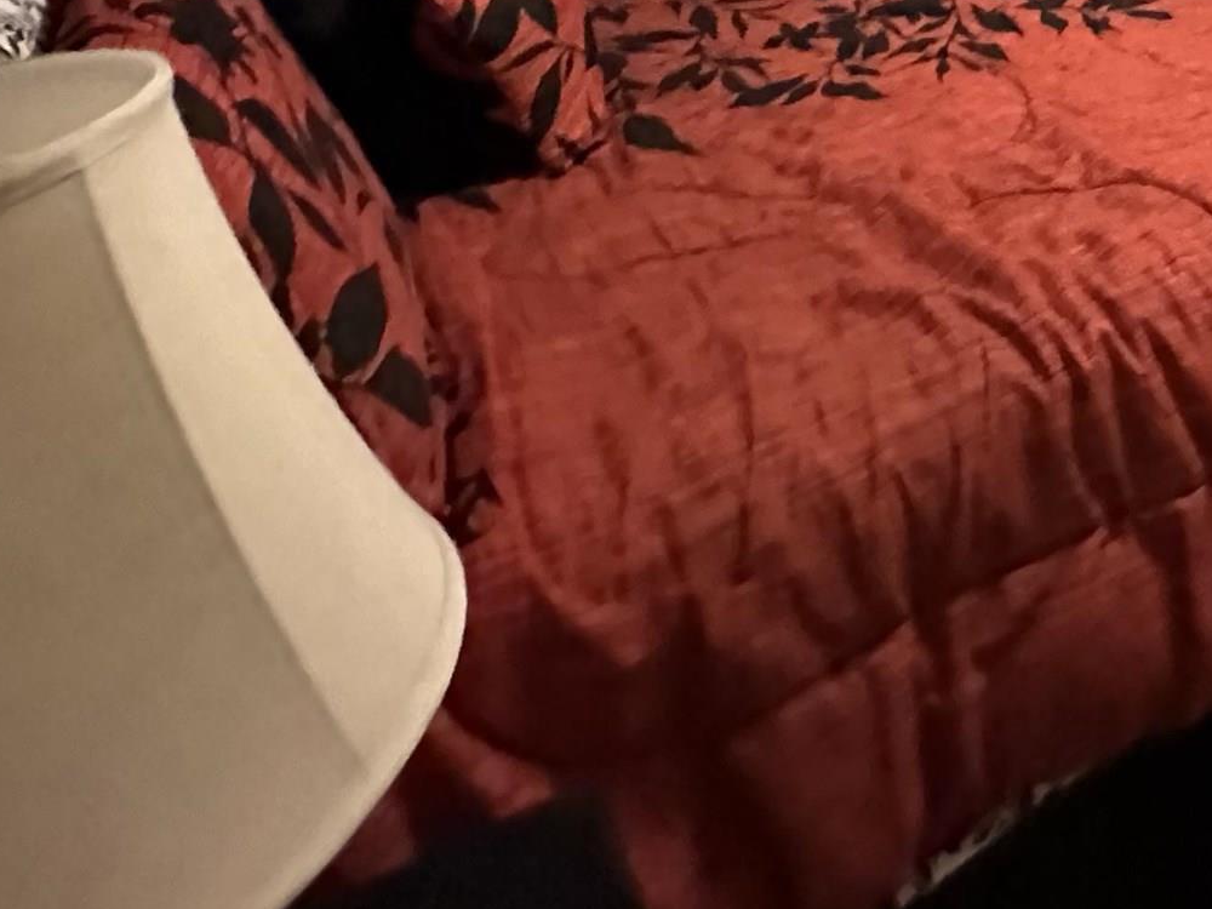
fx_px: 1506
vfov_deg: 26.6
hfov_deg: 40.8
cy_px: -366
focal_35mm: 43
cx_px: 1069
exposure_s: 1/60
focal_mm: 2.22
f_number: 2.2
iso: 1250
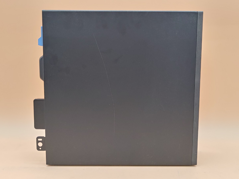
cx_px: 120
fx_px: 304
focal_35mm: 44
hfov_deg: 42.9
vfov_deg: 32.9
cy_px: 90
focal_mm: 4.36
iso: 50
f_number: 1.8
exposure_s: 1/65
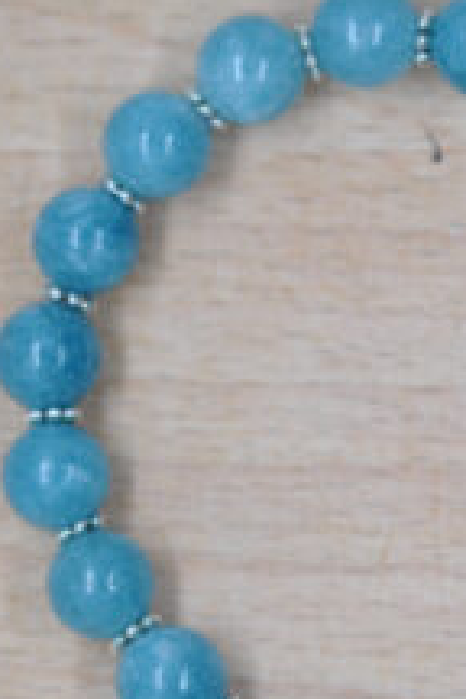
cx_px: 469
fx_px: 6349
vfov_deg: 6.3
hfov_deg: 4.2
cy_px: 405
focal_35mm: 327
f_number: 4
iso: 200
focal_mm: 105
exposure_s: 1/250
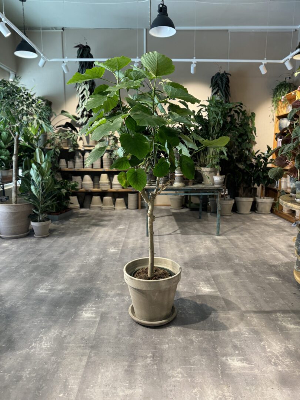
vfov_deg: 71.6
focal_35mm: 24
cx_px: 150
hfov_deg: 56.8
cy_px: 200
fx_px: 277
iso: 160
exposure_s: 1/100
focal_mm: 6.76
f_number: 1.78
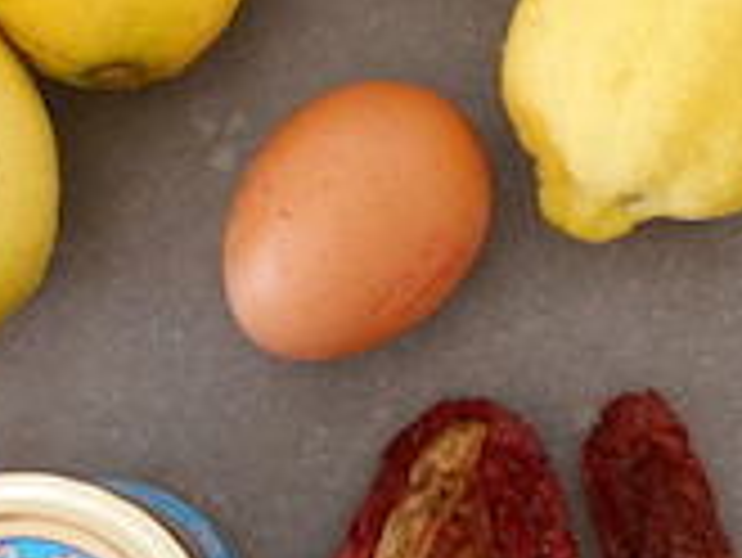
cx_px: 508
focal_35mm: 101
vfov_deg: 14.4
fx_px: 2167
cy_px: -7
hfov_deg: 19.4
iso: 2500
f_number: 3.5
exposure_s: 1/60
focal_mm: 13
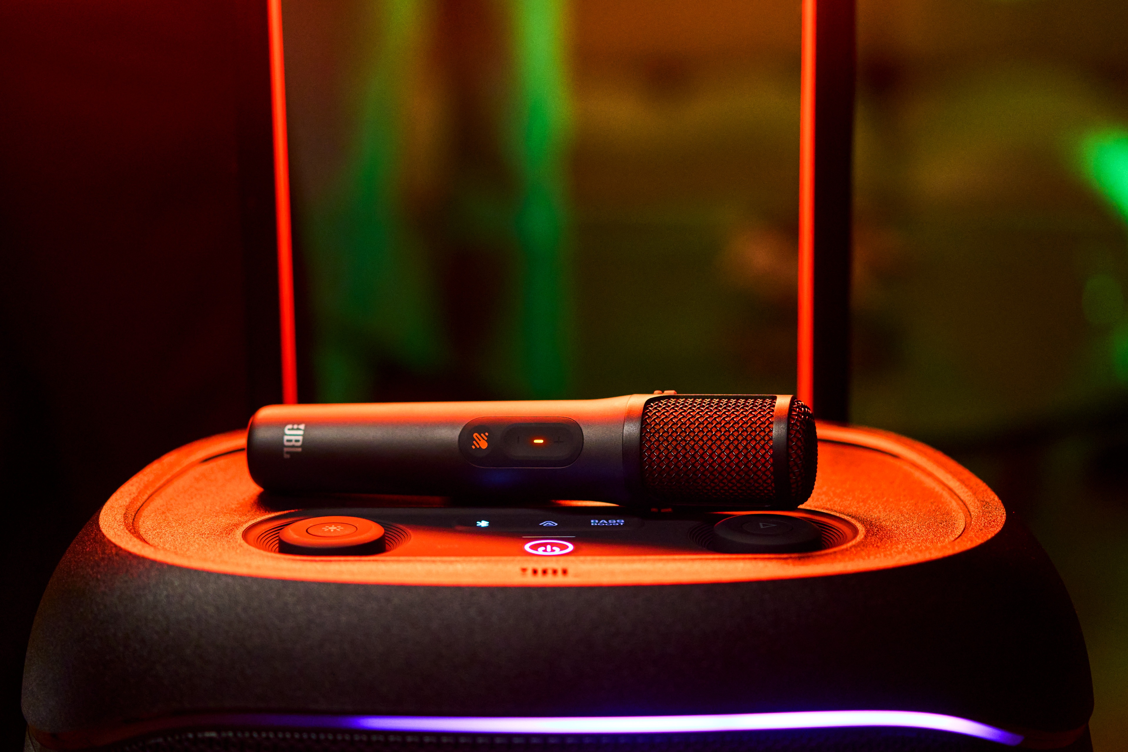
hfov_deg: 36.2
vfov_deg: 24.6
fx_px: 1723
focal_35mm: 55
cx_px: 564
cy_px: 376
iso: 2000
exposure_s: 1/125
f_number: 2
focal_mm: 55
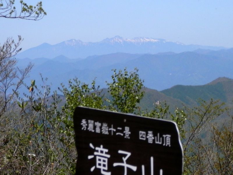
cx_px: 116
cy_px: 88
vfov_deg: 14.0
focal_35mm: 106
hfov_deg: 18.5
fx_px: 714
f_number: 5
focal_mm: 19
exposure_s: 1/1000
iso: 80
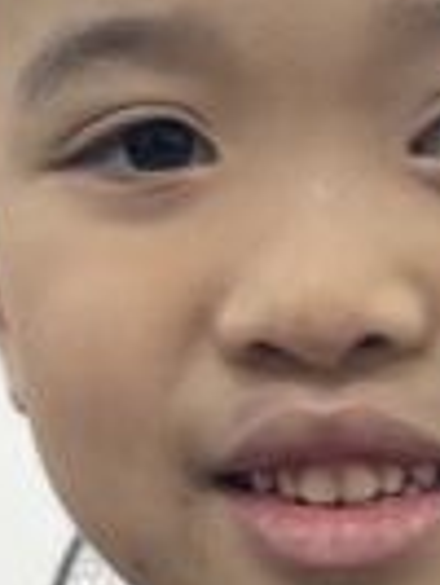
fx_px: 3181
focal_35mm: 188
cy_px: 1069
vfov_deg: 9.9
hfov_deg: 7.8
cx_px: 537
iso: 64
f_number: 1.6
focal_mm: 5.1
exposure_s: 1/100
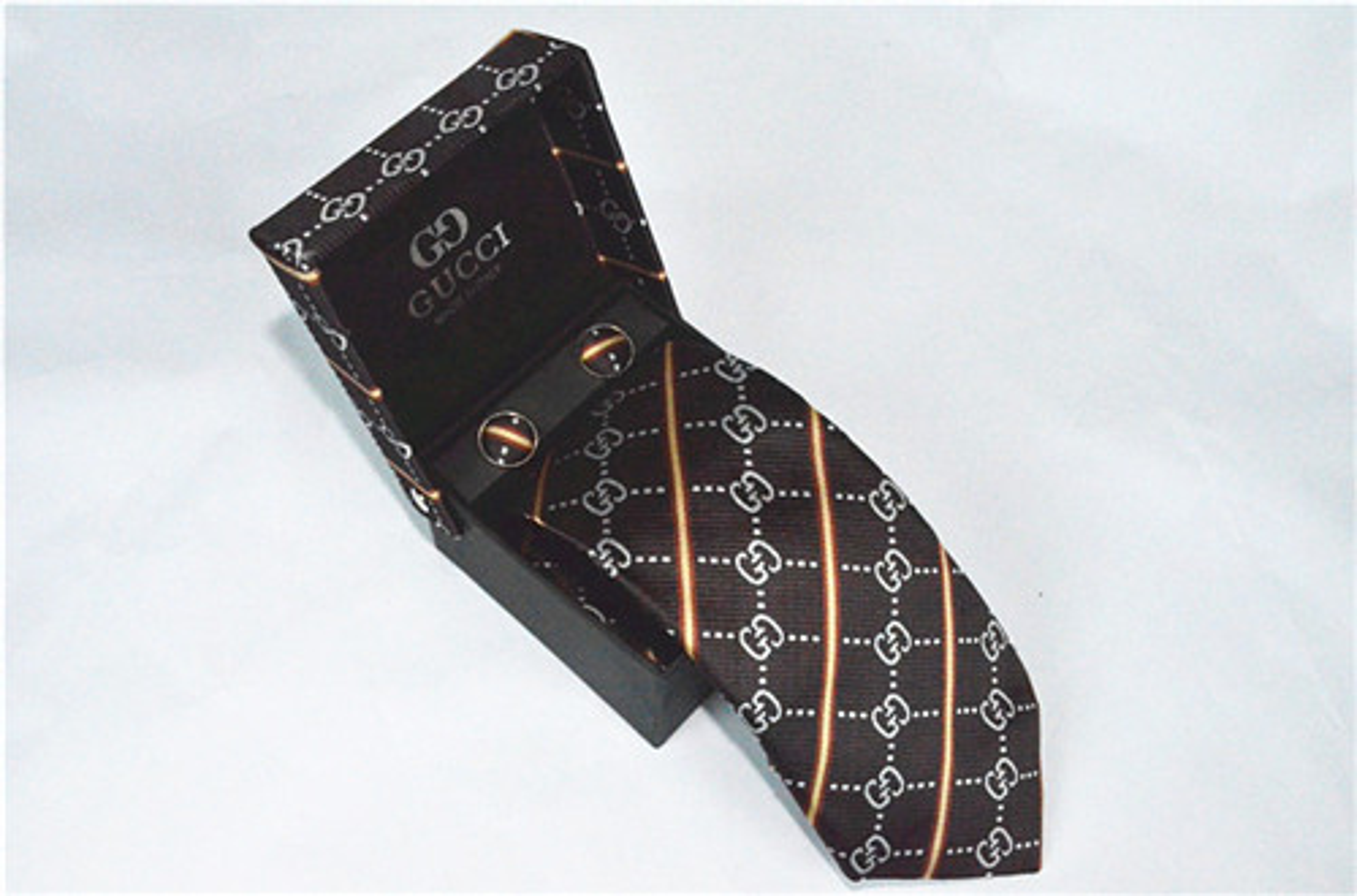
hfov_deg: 48.1
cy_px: 448
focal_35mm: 40
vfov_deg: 32.8
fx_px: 1522
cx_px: 678
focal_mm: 27
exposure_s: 1/250
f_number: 22
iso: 6400
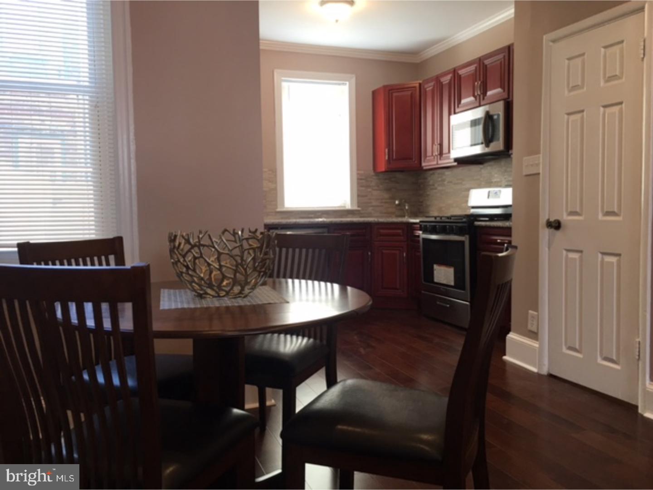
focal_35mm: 29
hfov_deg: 61.7
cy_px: 245
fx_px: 547
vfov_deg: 48.2
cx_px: 326
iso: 25
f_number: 2.2
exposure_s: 1/30
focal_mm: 4.15
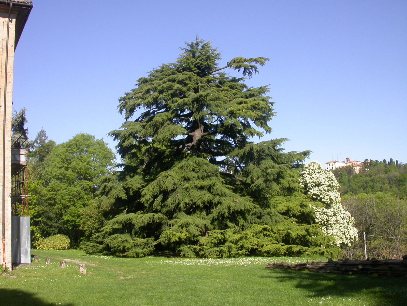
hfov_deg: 49.0
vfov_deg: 37.7
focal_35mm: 38
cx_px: 204
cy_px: 153
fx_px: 447
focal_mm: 7.85
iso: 100
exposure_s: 1/303
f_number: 6.7
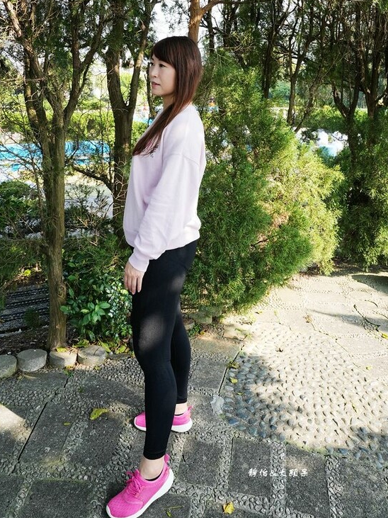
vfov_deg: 84.7
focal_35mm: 19
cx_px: 191
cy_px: 252
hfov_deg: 68.7
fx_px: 284
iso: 500
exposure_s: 1/200
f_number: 7.1
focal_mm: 17
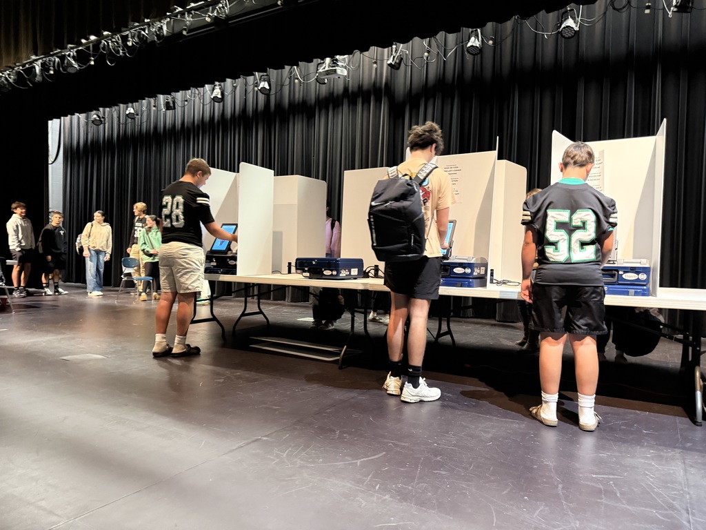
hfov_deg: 71.6
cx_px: 353
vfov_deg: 56.8
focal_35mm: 24
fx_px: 489
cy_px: 265
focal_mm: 6.76
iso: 800
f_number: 1.78
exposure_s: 1/30
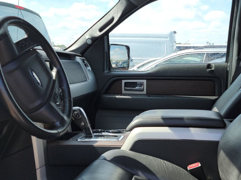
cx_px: 130
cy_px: 94
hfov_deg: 41.2
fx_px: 320
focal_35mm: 46
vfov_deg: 31.5
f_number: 1.8
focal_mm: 6.7
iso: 50
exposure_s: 1/311
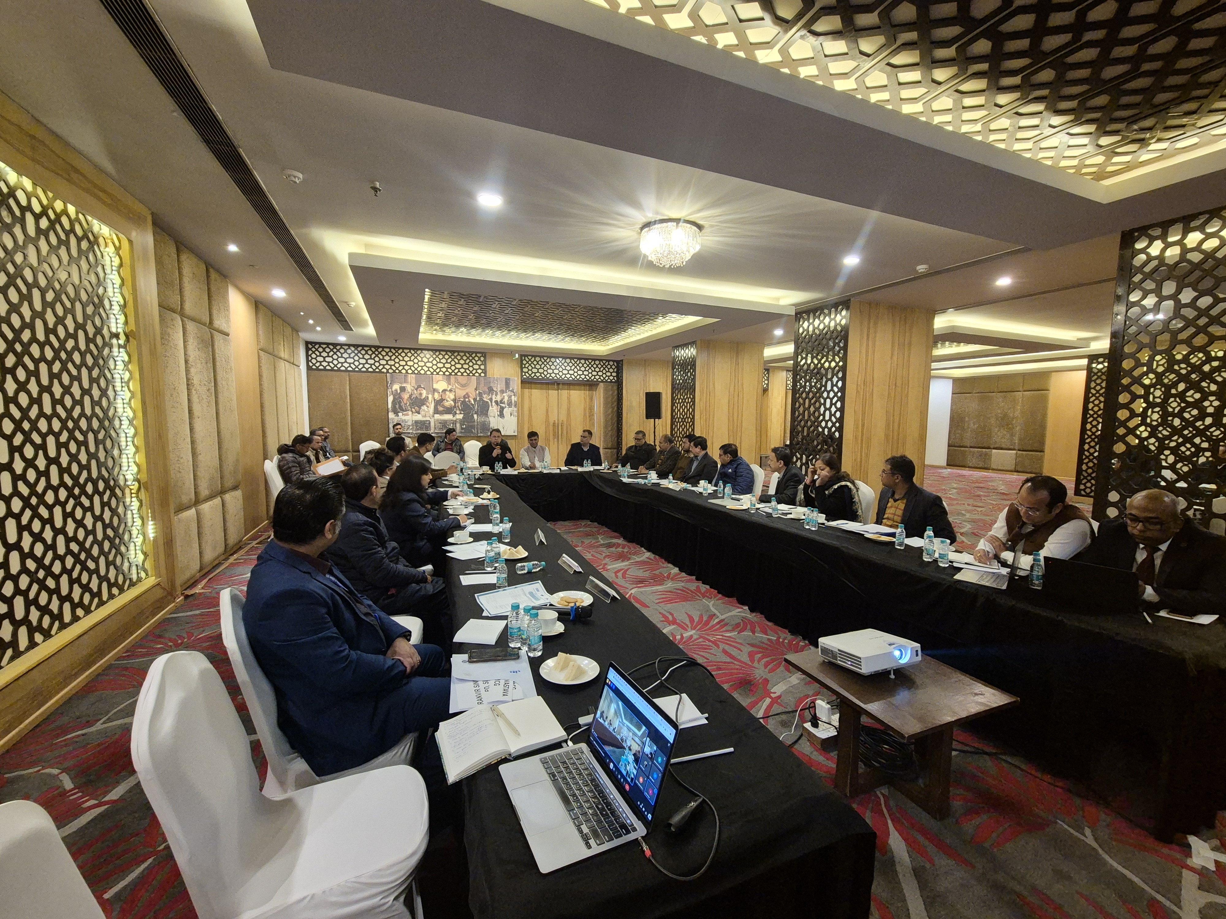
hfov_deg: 106.2
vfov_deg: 89.9
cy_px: 460
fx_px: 460
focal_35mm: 13
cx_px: 613
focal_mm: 2.2
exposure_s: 1/50
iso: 800
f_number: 2.2
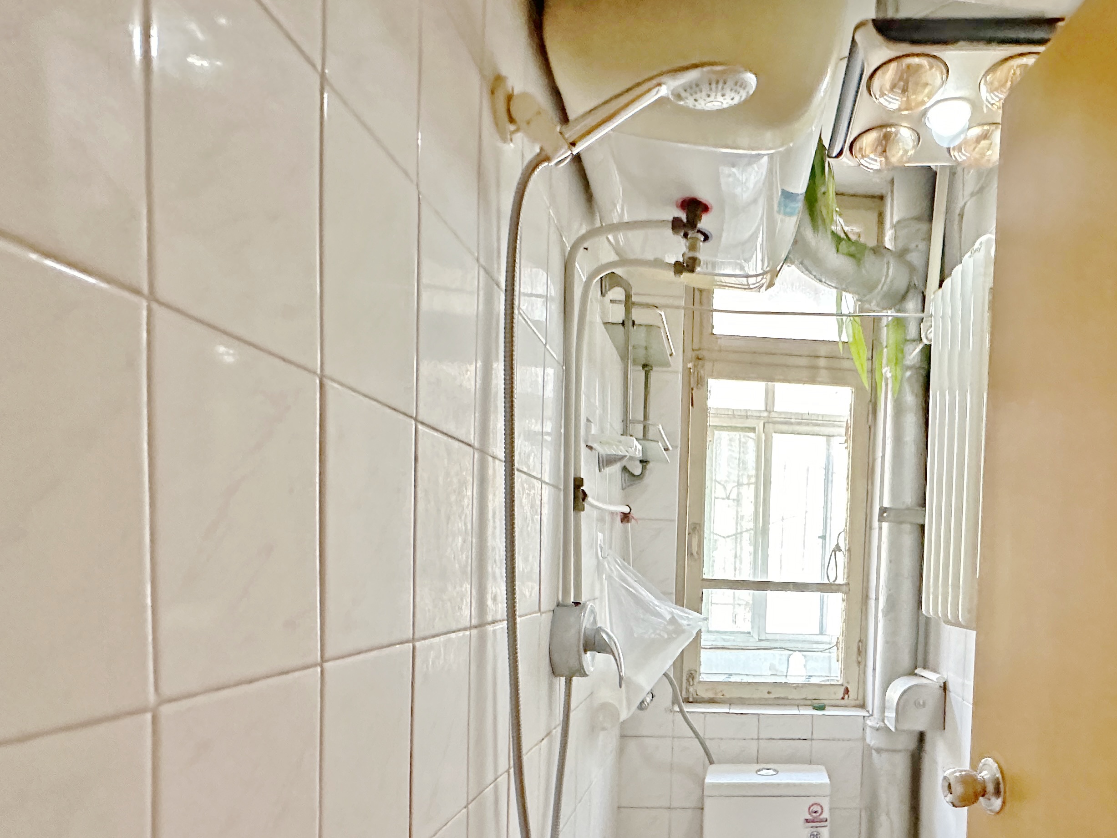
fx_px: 742
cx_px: 794
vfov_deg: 56.6
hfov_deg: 70.5
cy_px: 605
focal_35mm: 23
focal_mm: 2.22
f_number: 2.2
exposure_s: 1/50
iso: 800
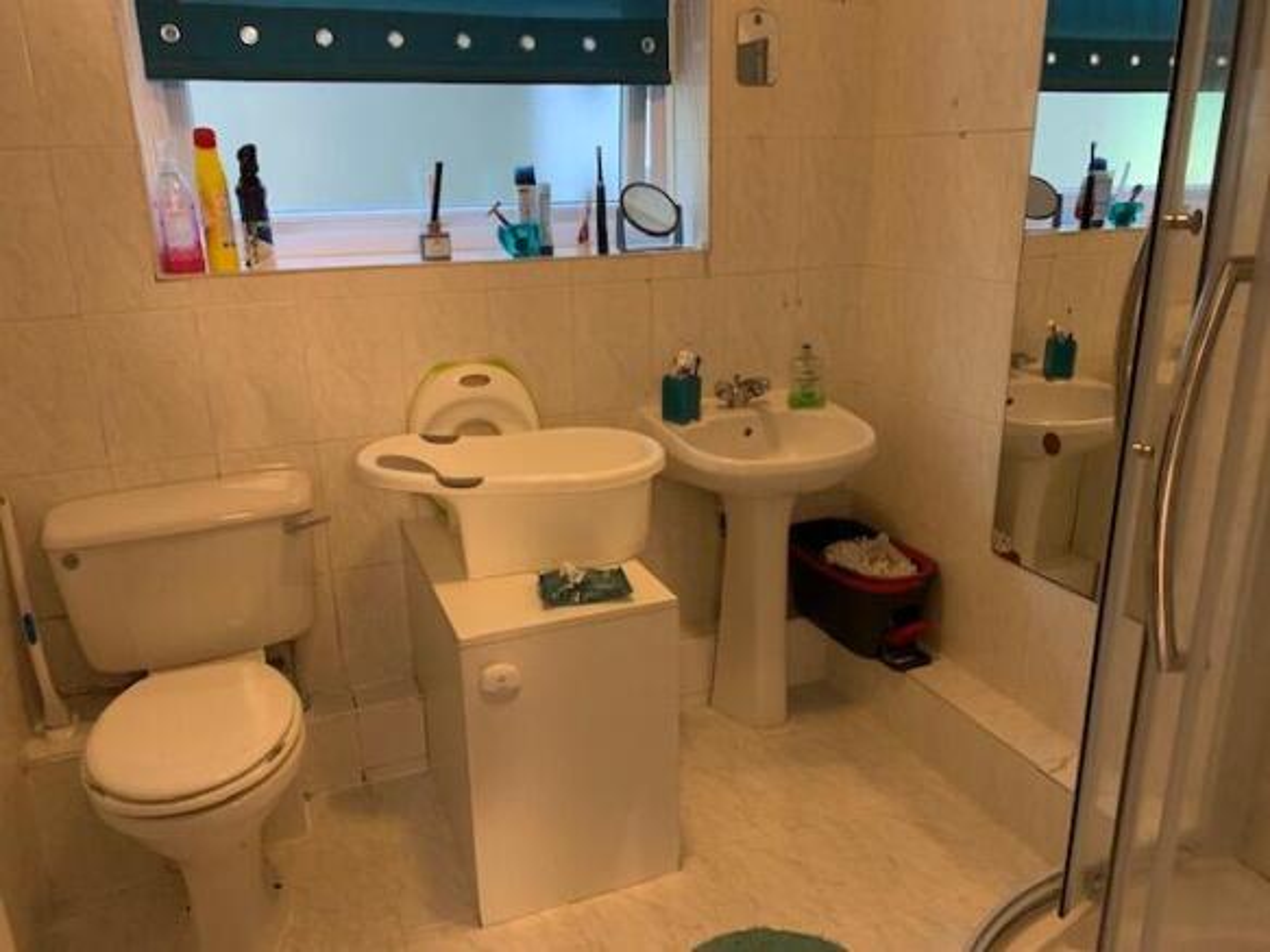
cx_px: 635
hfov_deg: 67.3
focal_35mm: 26
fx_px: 954
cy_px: 476
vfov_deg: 53.0
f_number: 1.8
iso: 320
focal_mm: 4.25
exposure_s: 1/25
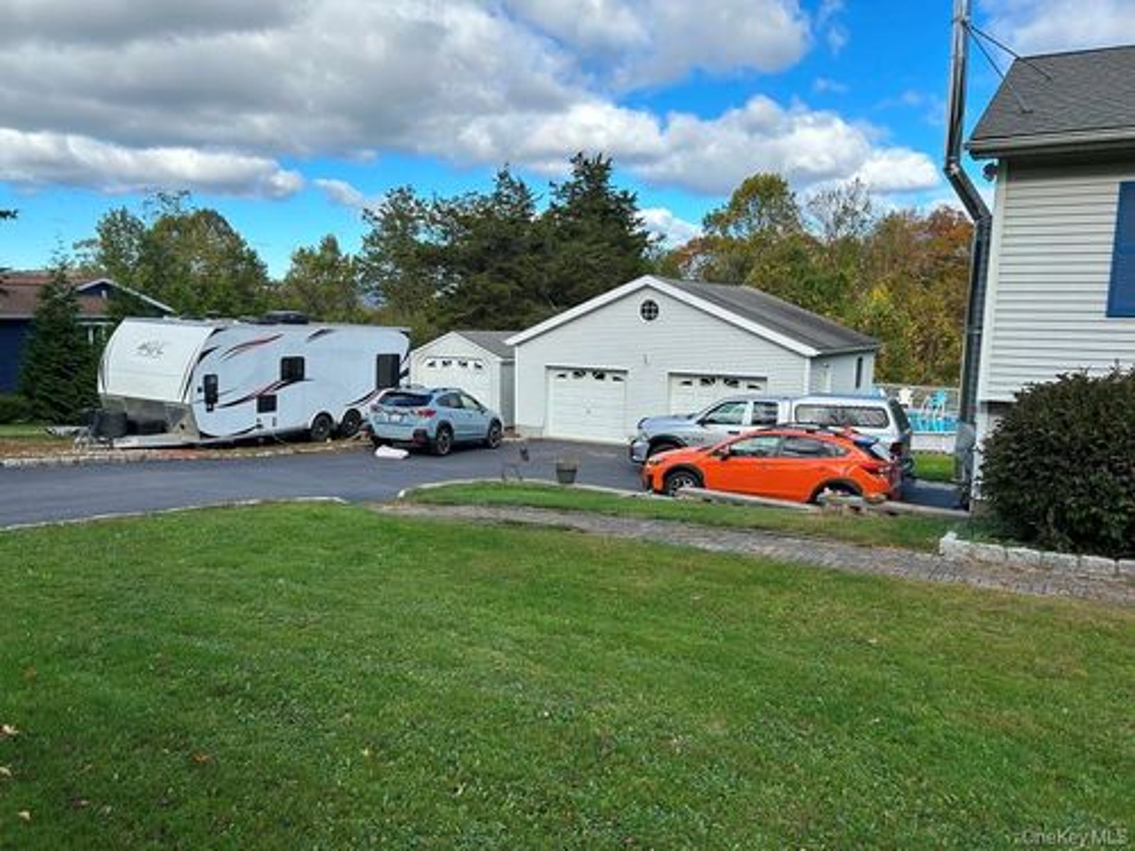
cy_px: 426
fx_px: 852
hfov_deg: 67.3
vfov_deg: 53.1
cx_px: 568
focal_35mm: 26
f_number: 1.5
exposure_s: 1/1972
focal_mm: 5.7
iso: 50
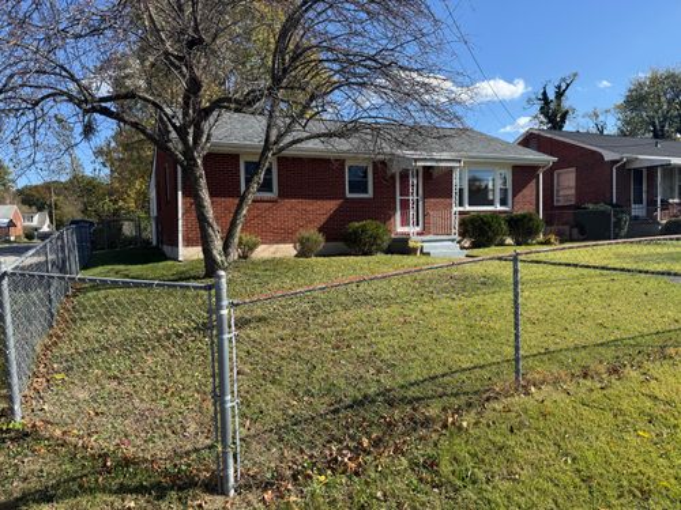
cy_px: 255
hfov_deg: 71.6
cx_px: 340
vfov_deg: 56.8
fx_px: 472
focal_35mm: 24
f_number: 1.78
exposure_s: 1/3145
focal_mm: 6.76
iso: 80
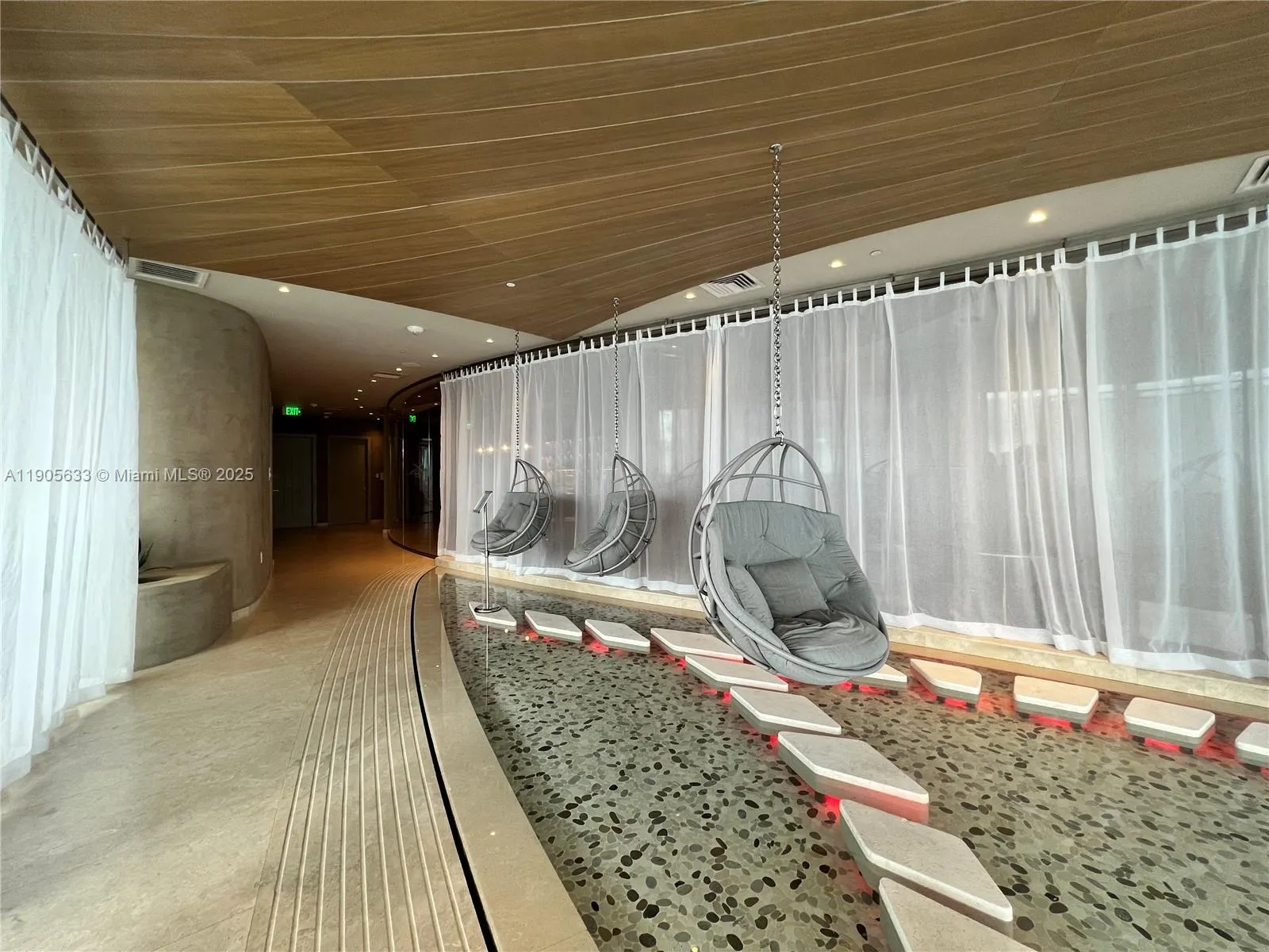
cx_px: 634
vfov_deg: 89.9
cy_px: 476
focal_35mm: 13
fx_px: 477
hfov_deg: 106.2
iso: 160
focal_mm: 1.57
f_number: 1.8
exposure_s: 1/120
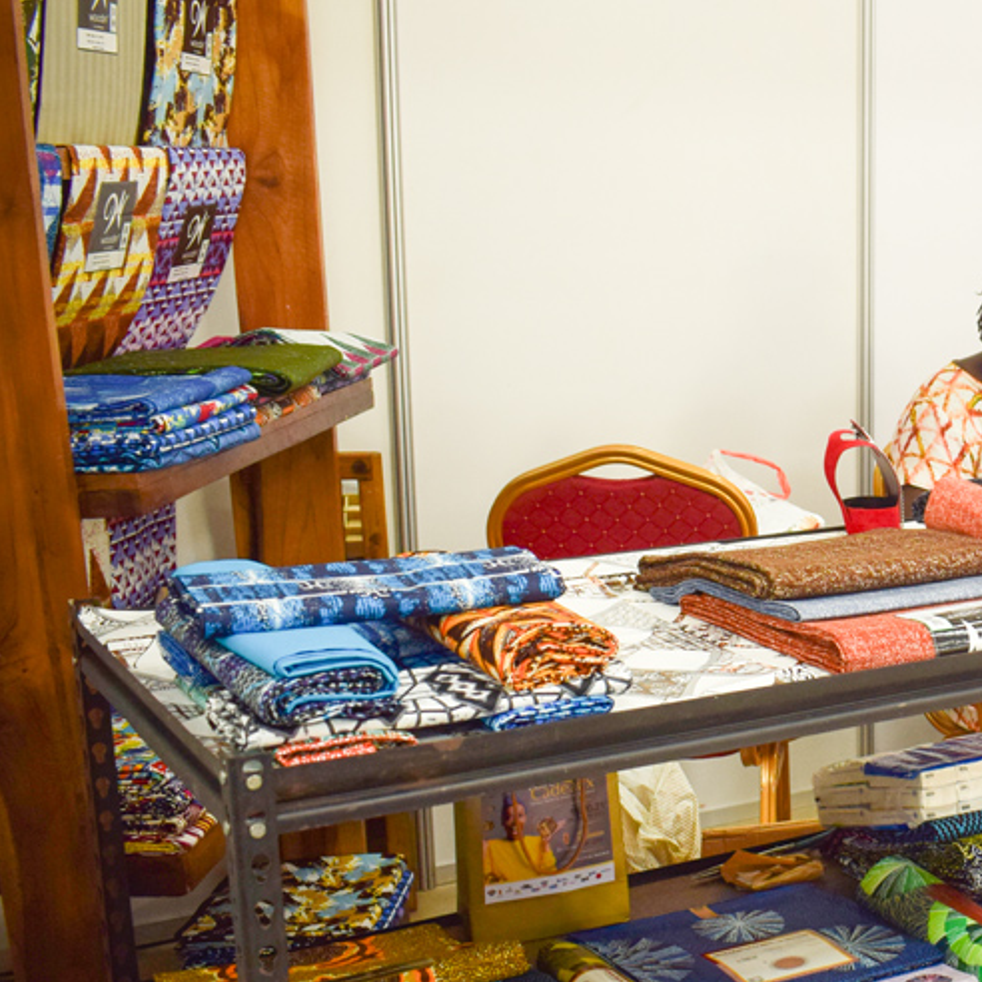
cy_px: 560
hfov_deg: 28.1
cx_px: 1052
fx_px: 1797
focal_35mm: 56
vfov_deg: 30.5
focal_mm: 18
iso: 200
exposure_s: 1/100
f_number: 4
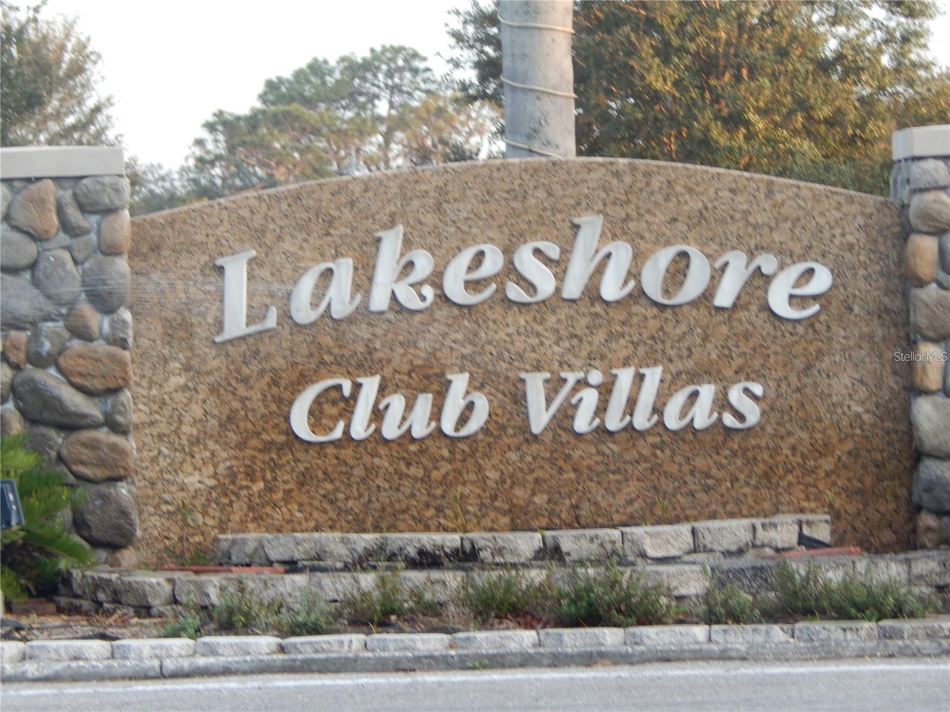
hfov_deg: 7.1
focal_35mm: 279
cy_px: 356
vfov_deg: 5.3
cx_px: 475
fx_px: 7657
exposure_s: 1/30
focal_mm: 50.1
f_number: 5.7
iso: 140
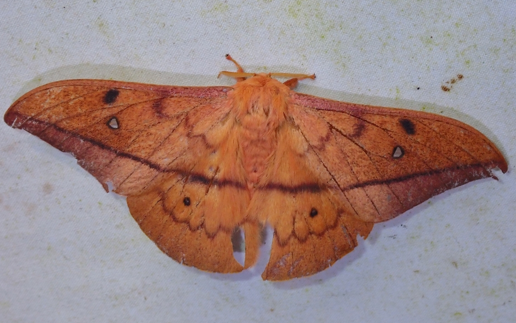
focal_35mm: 107
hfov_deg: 19.5
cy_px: 171
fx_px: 1505
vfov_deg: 12.2
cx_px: 256
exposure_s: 1/400
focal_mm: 18
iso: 200
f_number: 6.3
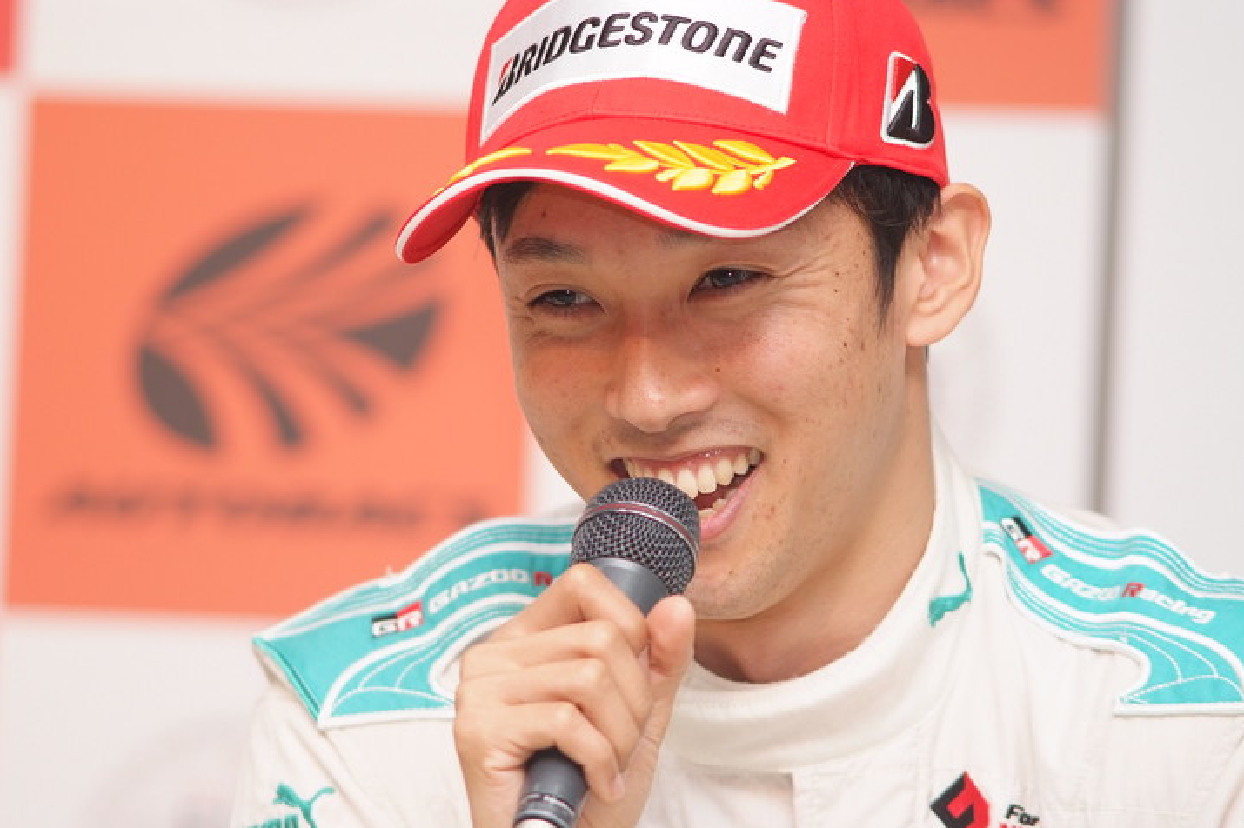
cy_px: 416
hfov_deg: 7.6
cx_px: 625
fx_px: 9394
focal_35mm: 272
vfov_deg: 5.0
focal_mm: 180
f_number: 2.8
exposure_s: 1/125
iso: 400
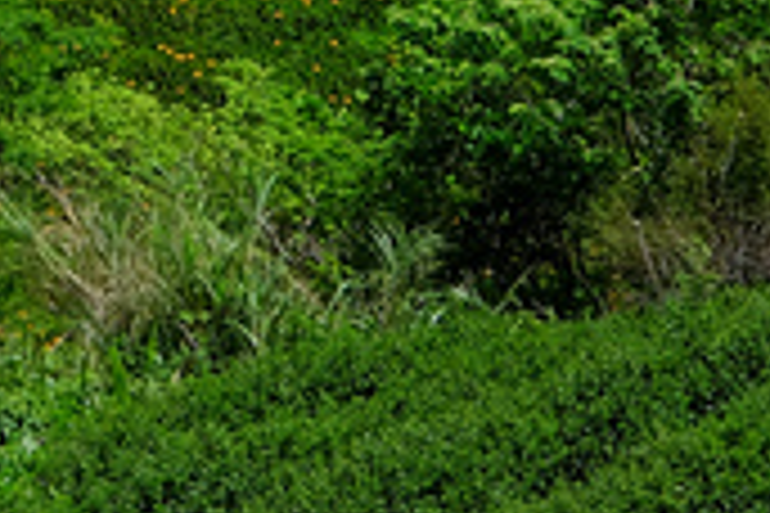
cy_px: -542
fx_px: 3593
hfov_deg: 11.8
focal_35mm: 168
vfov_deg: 7.8
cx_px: -302
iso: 200
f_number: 11
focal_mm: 24
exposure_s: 1/52
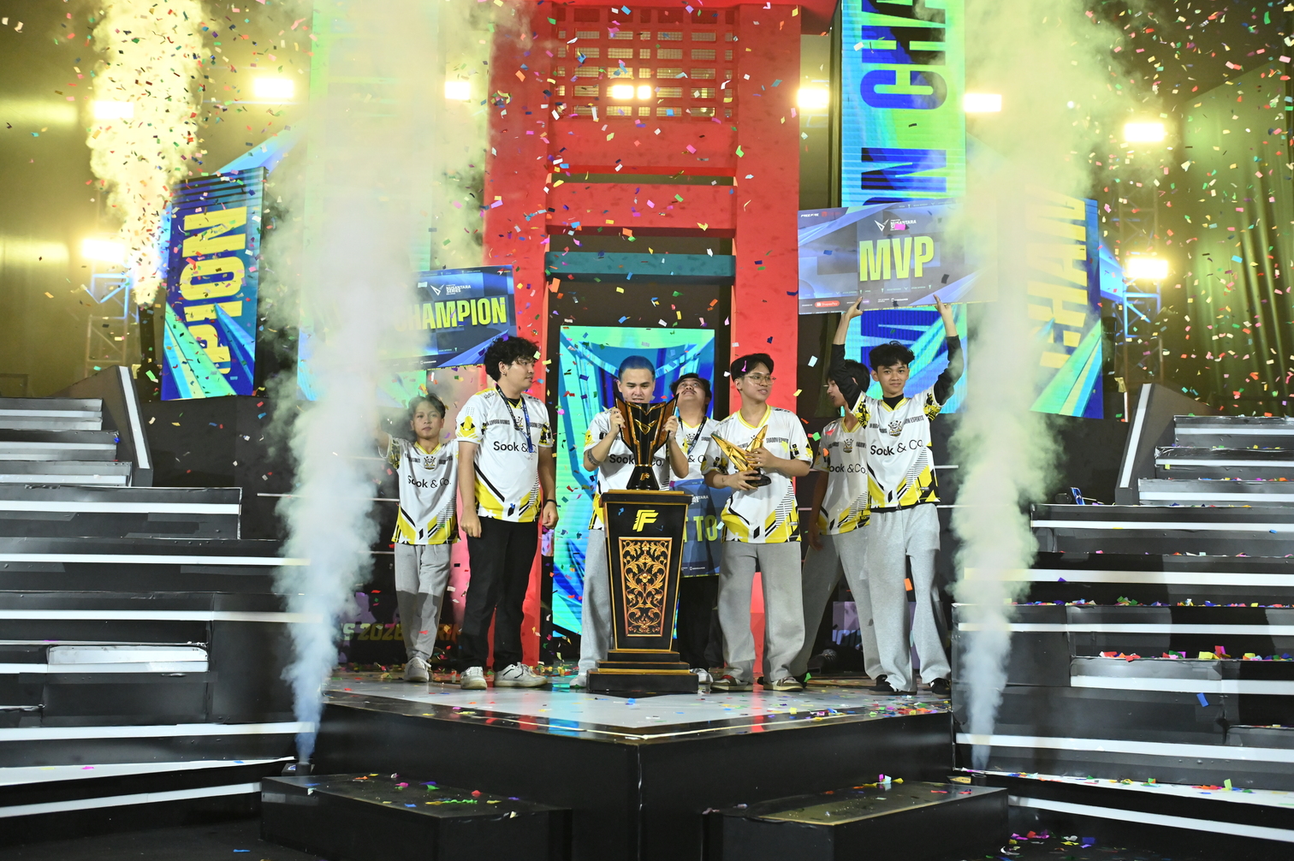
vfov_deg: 31.9
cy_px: 430
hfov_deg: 46.4
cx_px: 647
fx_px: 1509
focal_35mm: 42
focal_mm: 42
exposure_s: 1/800
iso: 4000
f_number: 4
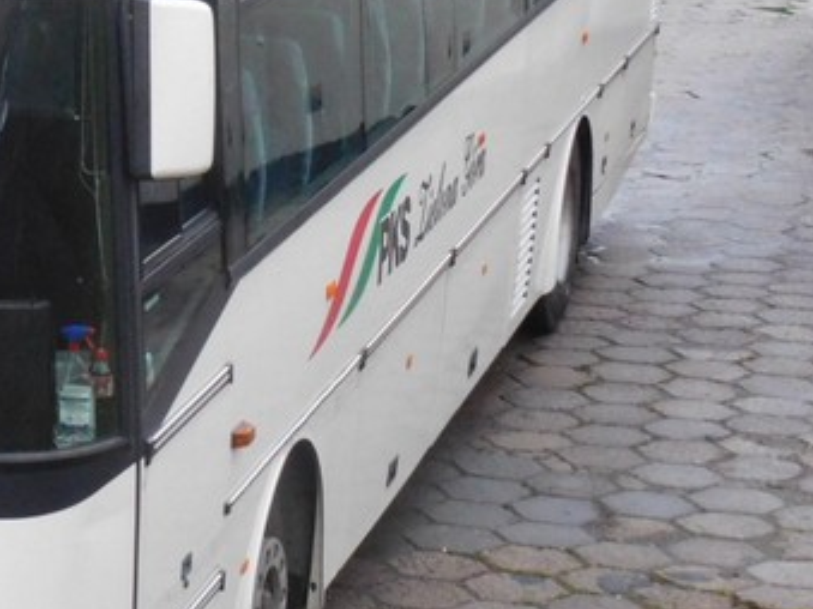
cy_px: 241
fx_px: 3428
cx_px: -96
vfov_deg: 10.2
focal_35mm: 146
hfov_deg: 13.2
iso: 400
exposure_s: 1/125
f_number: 4.2
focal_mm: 9.8
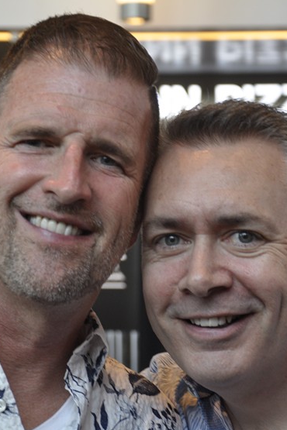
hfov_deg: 10.2
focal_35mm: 135
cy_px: 256
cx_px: 118
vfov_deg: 15.2
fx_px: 1614
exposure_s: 1/25
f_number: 5
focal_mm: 50
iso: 400
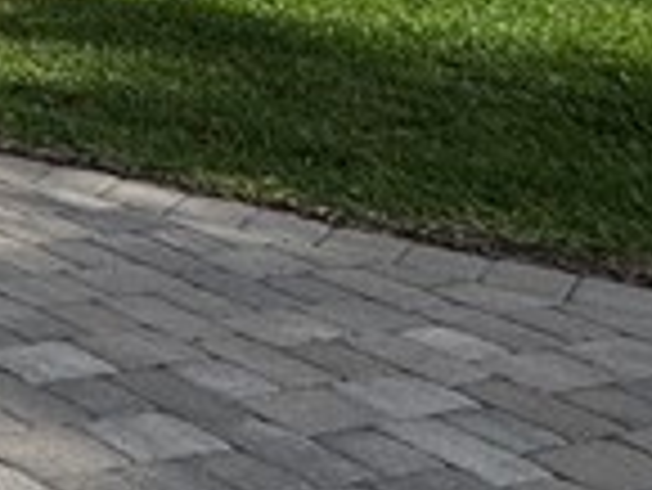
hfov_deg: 13.1
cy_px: -409
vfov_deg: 13.4
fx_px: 1866
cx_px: -1030
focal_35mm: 99
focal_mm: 2.22
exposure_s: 1/1832
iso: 40
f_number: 2.2
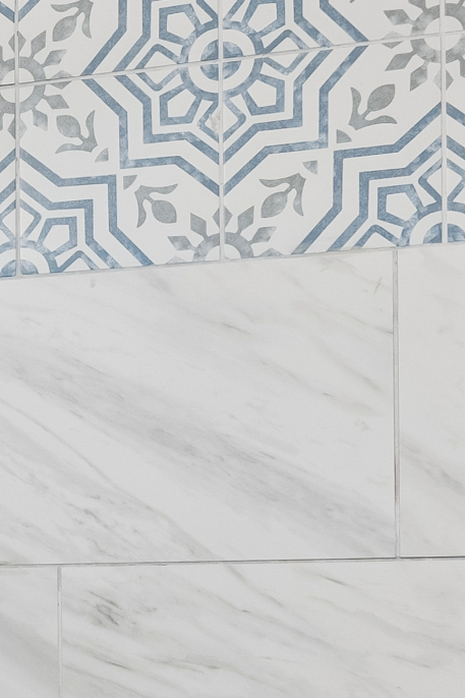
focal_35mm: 63
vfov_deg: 30.0
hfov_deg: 19.2
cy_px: 673
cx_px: -210
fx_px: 1221
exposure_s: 1/15
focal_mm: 10
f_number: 7.1
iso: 100
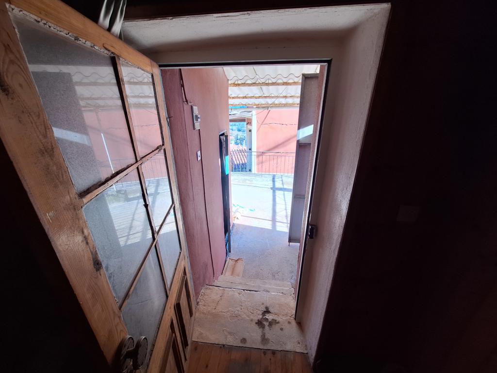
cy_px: 186
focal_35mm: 13
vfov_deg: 89.9
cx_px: 248
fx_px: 187
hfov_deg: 106.2
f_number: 2.2
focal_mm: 1.74
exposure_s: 1/100
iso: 64
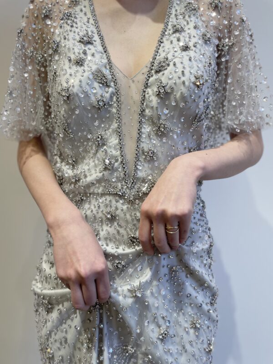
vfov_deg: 67.3
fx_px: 273
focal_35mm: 26
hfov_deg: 53.1
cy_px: 182
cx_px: 136
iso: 50
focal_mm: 4.2
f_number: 1.6
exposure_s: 1/121
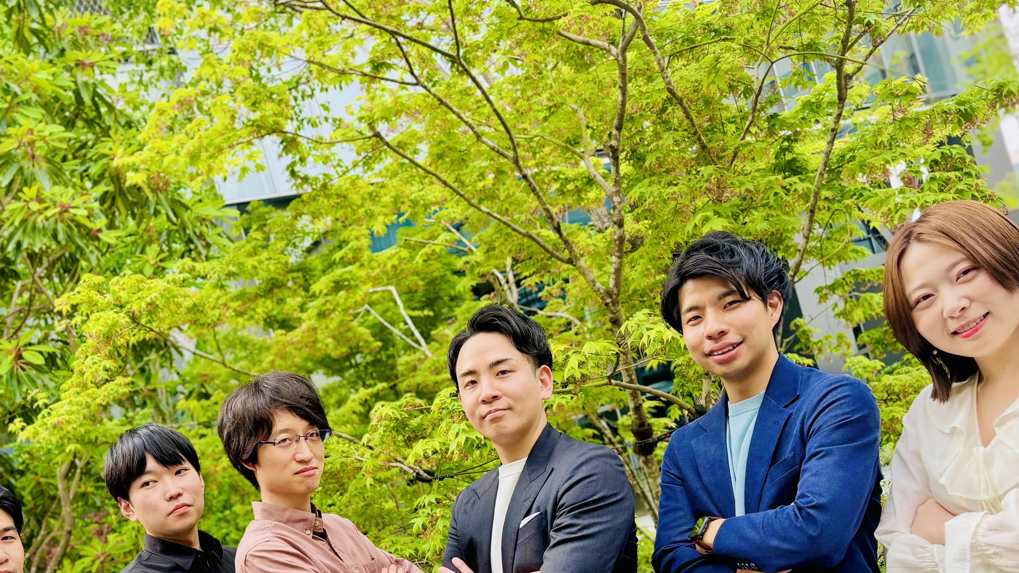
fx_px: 1135
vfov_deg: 27.1
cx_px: 346
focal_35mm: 42
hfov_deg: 47.6
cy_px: 544
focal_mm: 5.96
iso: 32
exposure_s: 1/121
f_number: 1.6
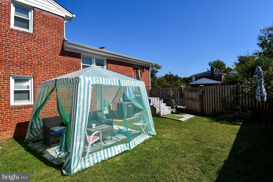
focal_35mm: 18
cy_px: 91
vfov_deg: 67.4
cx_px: 136
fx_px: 136
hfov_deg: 90.0
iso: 100
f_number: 9
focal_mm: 12
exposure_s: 1/320
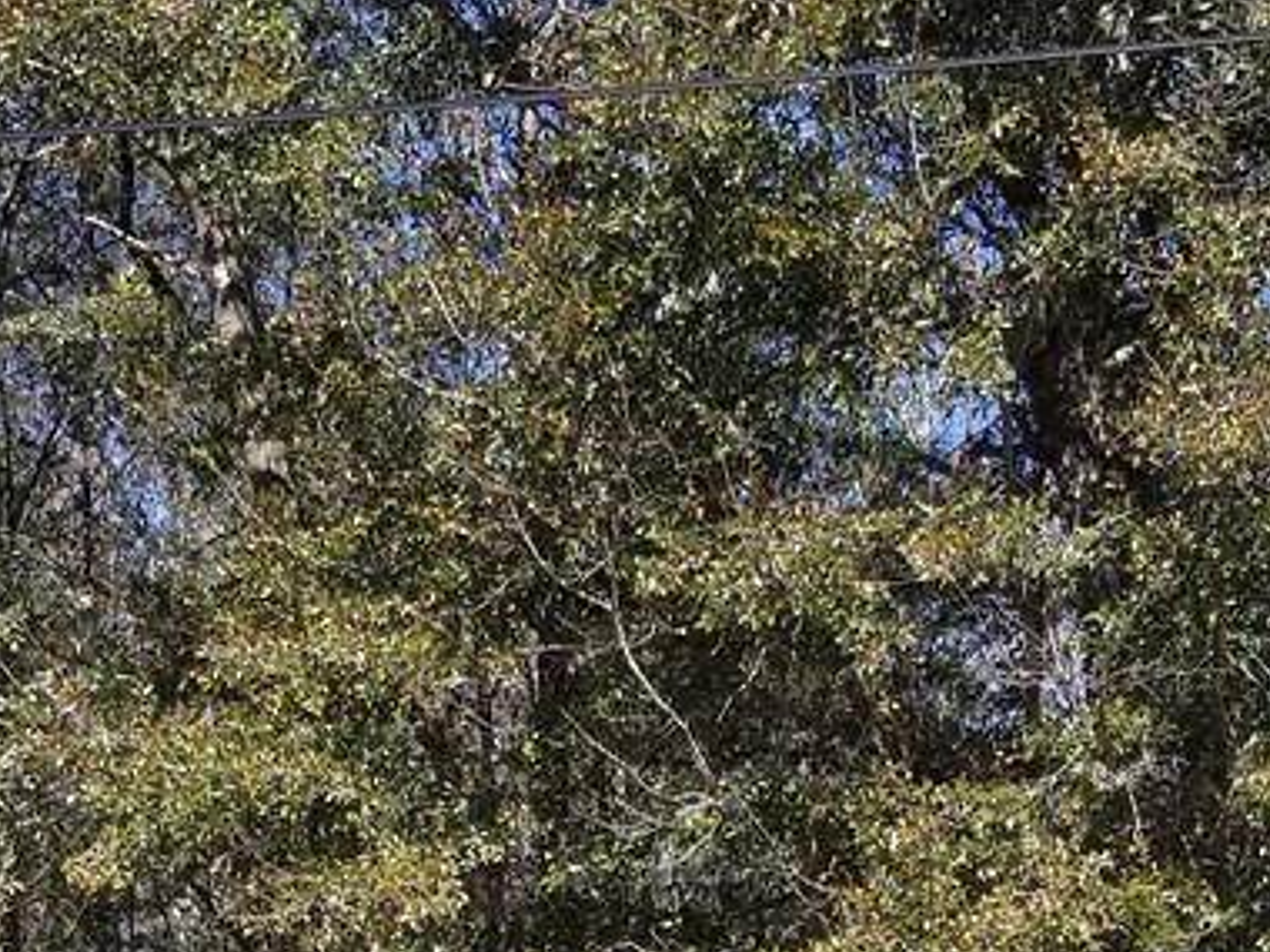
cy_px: 1253
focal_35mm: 70
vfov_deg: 19.3
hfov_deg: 27.8
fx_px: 2568
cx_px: 685
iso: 50
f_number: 1.7
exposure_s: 1/1818
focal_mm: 4.25
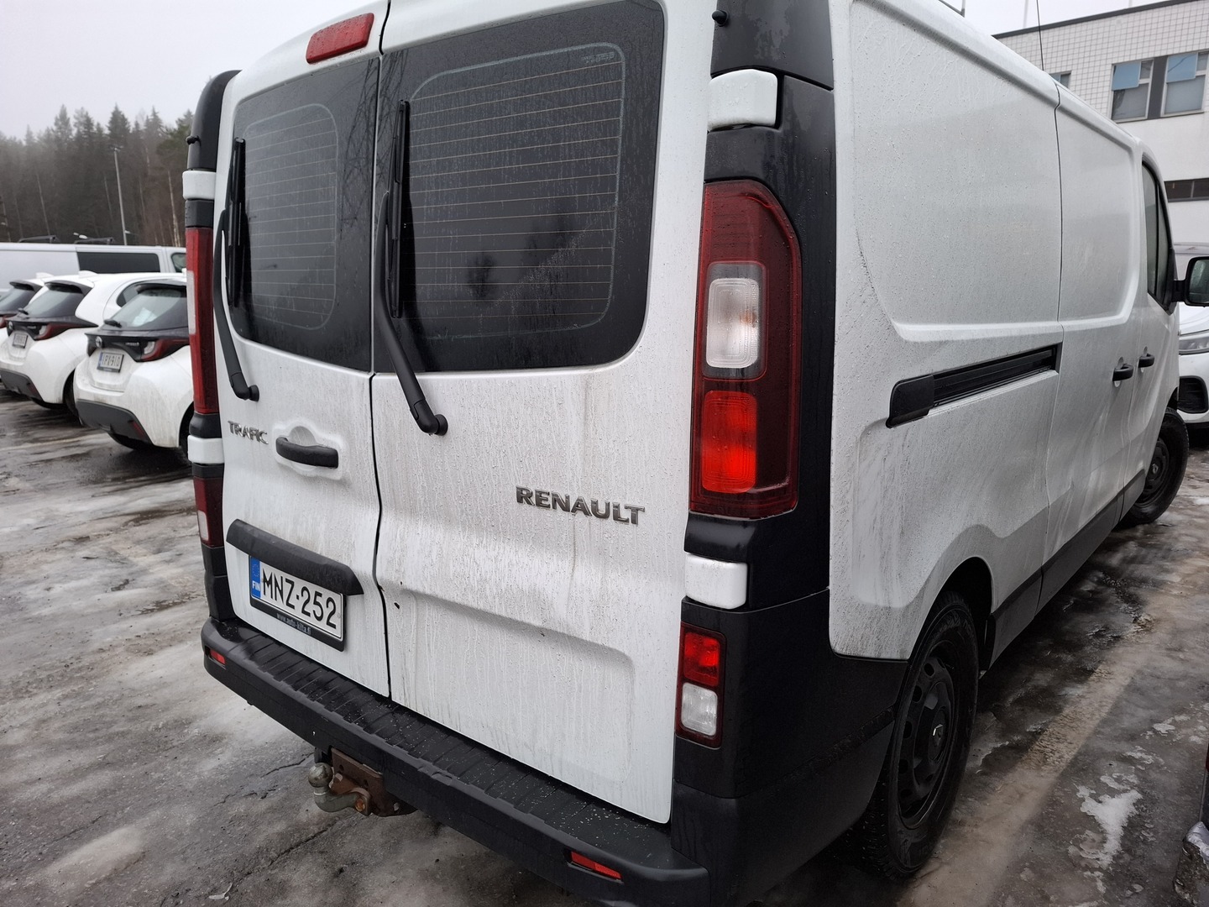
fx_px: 803
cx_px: 604
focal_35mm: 23
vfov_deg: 58.9
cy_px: 454
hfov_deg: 73.9
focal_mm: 5.54
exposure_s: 1/100
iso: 125
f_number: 1.8
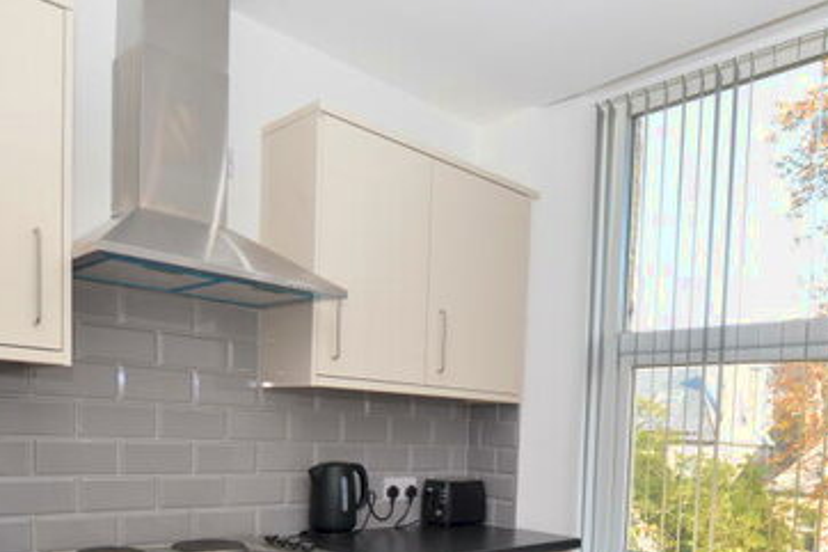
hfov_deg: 62.6
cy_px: 497
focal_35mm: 29
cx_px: 526
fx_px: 667
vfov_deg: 41.4
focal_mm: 10
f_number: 5.6
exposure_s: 1/125
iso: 400
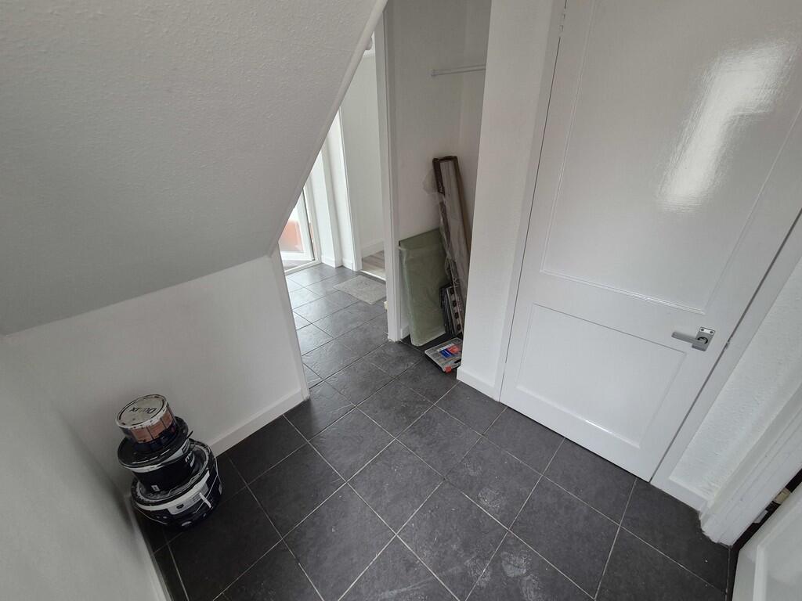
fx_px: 301
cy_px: 300
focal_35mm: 13
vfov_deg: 89.9
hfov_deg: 106.2
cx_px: 401
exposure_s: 1/50
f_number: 2.2
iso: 160
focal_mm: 2.2
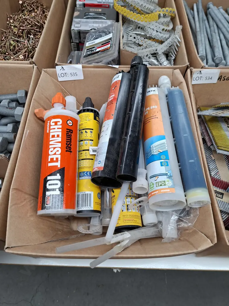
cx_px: 114
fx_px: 203
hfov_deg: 58.9
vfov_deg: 73.9
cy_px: 153
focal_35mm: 23
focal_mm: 5.54
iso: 100
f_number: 1.8
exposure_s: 1/100
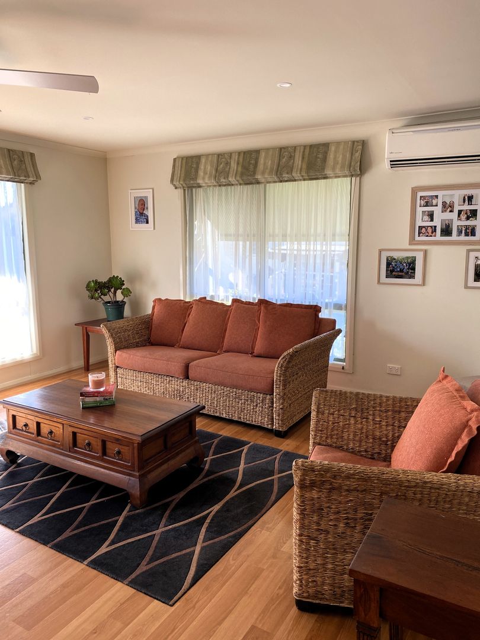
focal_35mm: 26
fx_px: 481
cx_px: 240
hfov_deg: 53.1
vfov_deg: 67.3
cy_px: 320
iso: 50
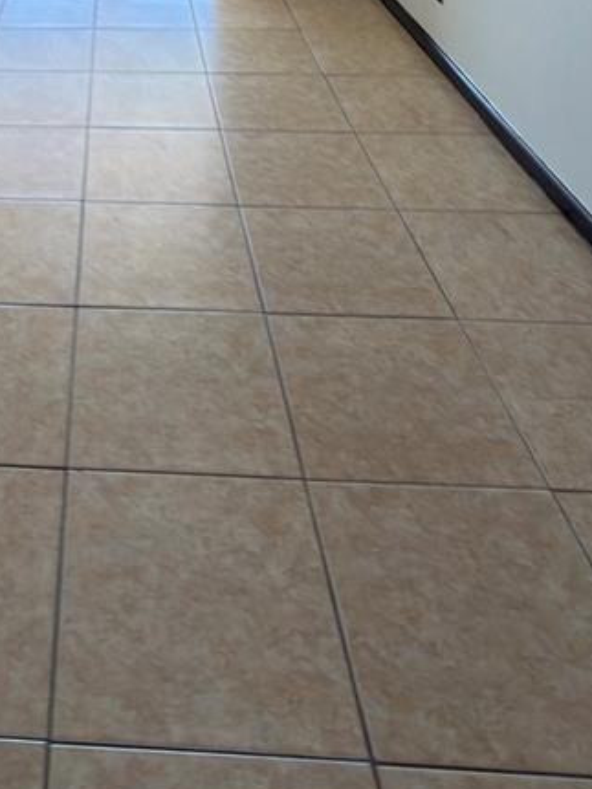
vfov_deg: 36.5
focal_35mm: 39
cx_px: 51
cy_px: -167
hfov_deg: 34.6
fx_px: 890
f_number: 2.2
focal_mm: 2.22
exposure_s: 1/80
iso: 50
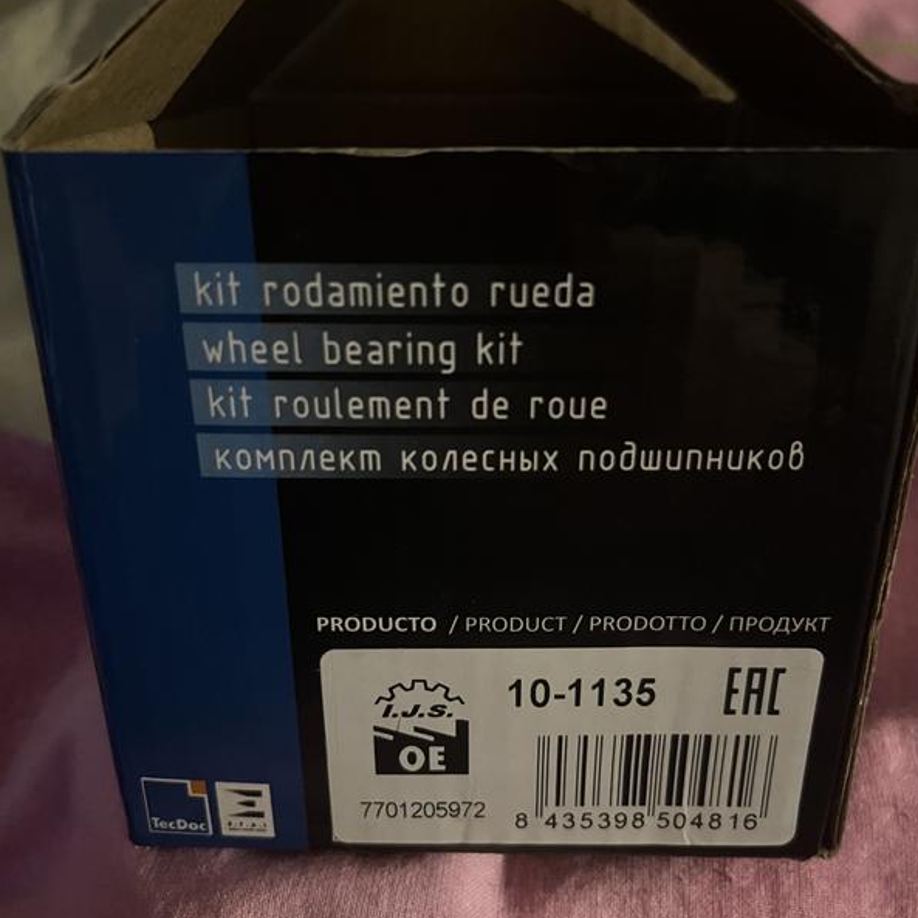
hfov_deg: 52.5
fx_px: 930
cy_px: 481
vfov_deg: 52.5
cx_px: 463
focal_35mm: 31
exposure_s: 1/15
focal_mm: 5.1
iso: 2000
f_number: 1.6
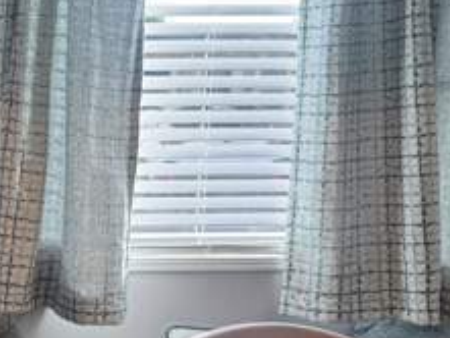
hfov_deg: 20.7
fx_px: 1132
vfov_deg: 16.9
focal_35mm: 87
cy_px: 242
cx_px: -118
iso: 80
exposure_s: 1/207
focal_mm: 6.76
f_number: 1.78
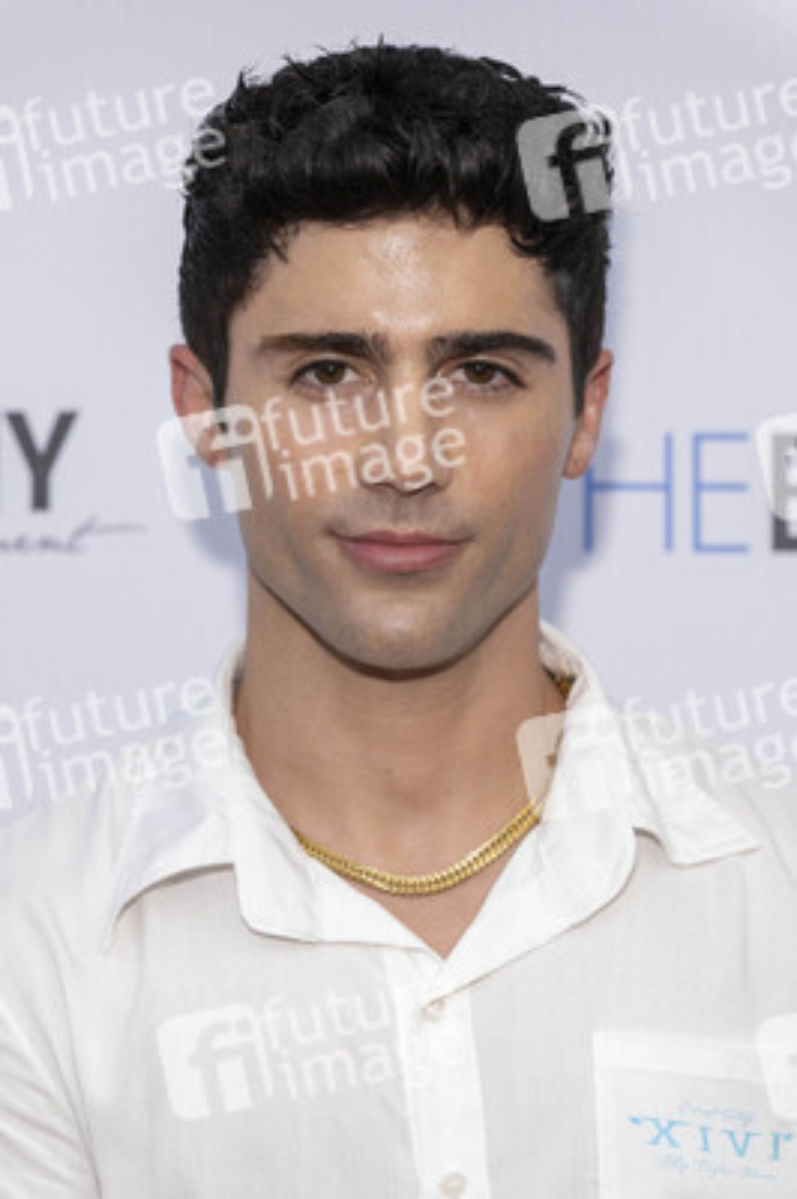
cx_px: 398
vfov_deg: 17.1
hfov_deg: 11.4
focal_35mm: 120
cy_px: 600
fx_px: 3992
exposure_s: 1/200
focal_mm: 120
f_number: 5.6
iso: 800
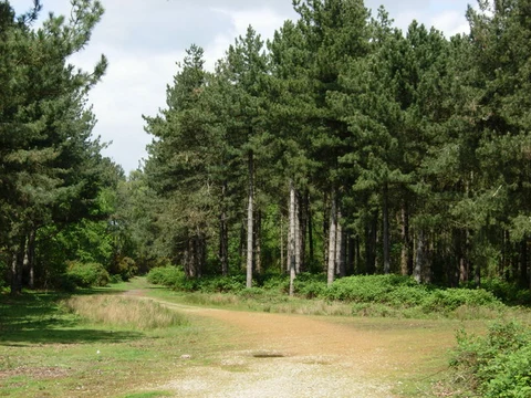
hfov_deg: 22.0
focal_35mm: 89
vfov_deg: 16.6
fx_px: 1365
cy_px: 199
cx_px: 266
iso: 50
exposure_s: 1/235
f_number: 5.3
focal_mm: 18.6
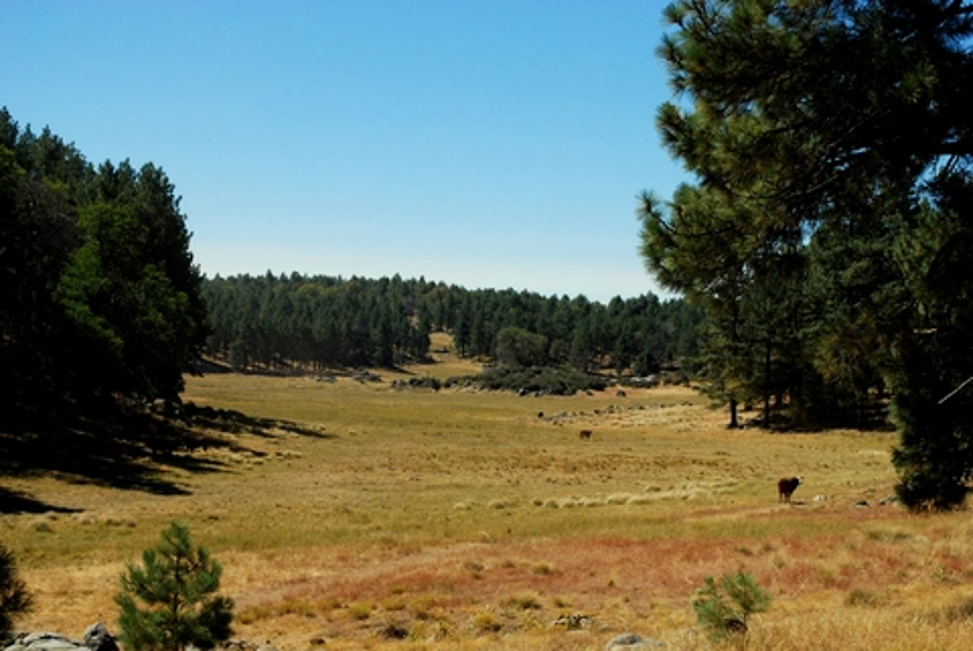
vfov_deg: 19.0
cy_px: 326
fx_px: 1948
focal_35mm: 72
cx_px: 486
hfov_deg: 28.0
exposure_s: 1/320
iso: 400
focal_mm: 48
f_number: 9
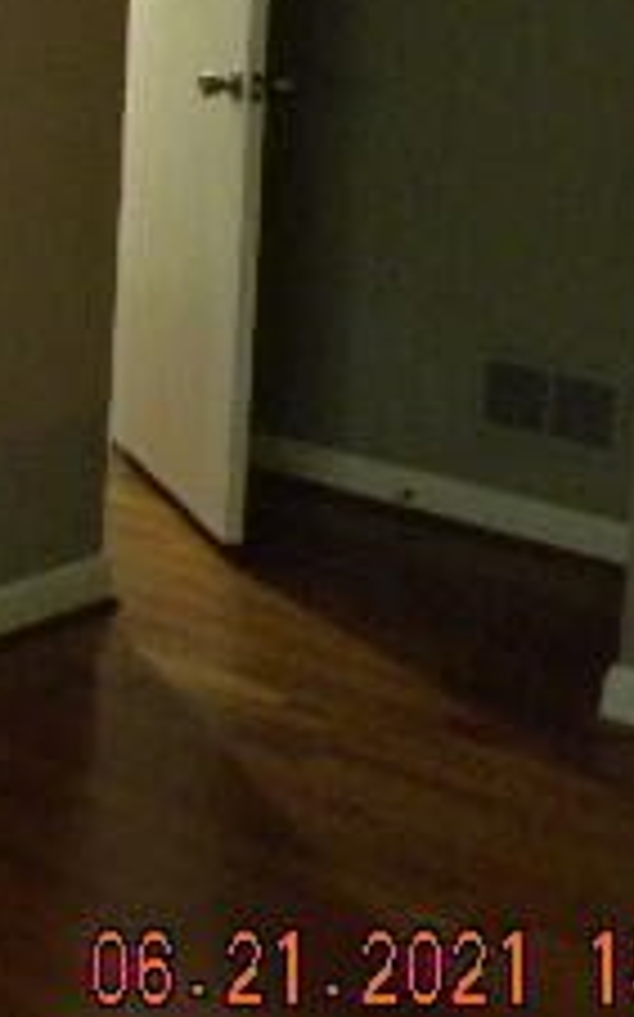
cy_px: 112
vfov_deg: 24.0
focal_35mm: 84
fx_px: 2325
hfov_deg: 14.0
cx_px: -459
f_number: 3.5
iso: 400
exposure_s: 1/13.4
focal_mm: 5
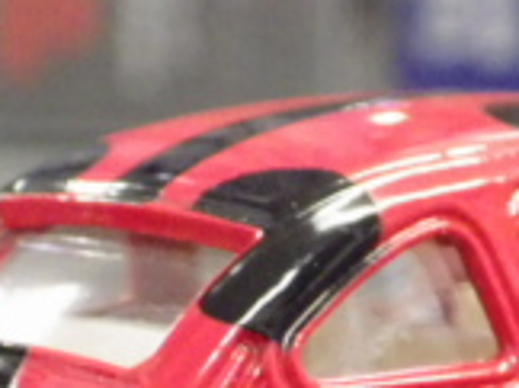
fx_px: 4207
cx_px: 423
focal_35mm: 281
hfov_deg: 7.0
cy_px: 548
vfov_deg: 5.2
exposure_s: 1/25
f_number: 4.2
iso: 1000
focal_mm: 12.8
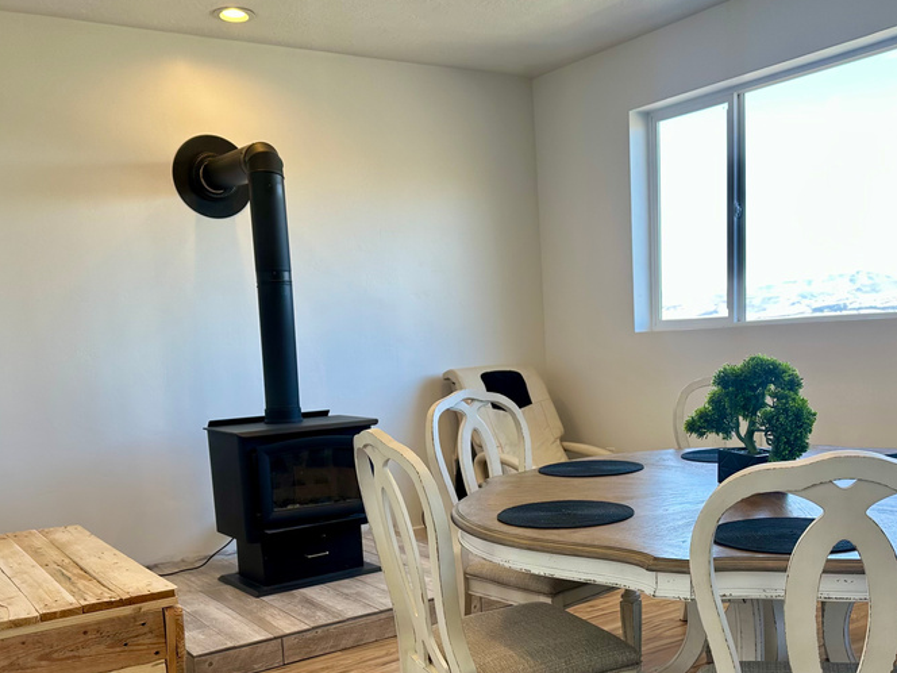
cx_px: 507
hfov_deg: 50.0
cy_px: 477
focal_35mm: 37
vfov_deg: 38.0
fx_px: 959
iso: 64
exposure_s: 1/158
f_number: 1.78
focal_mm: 6.86
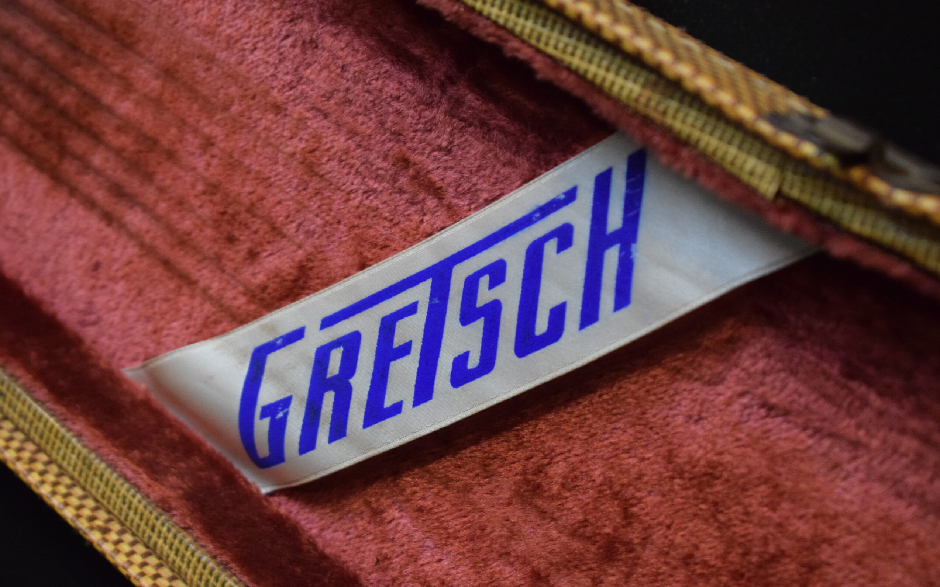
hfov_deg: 24.5
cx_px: 469
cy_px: 307
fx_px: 2165
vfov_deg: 15.5
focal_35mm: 85
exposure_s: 1/60
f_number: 5.6
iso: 3200
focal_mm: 55
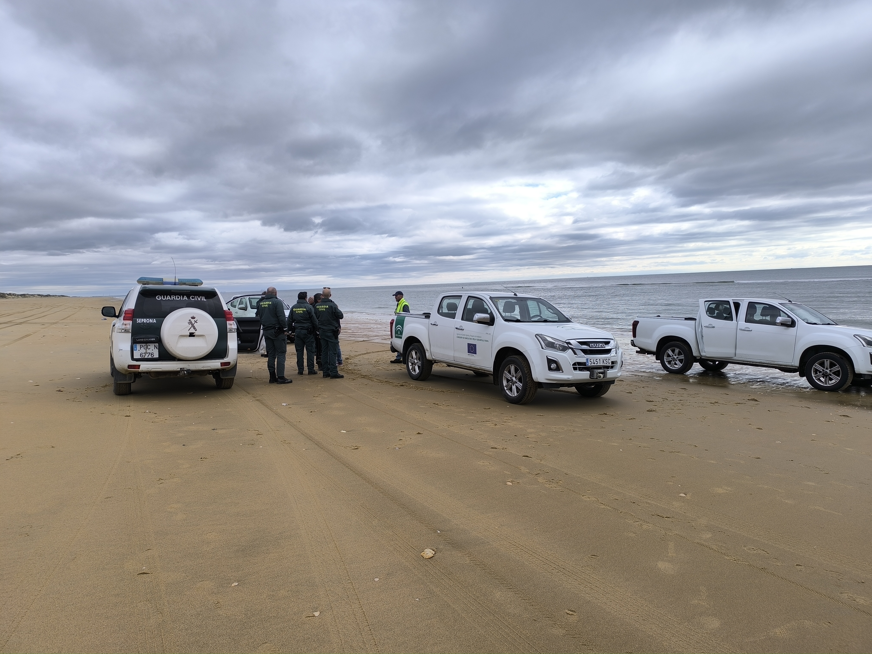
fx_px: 579
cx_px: 436
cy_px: 327
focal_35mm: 23
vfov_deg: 58.9
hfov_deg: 73.9
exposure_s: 1/998
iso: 50
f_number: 1.65
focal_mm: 6.14
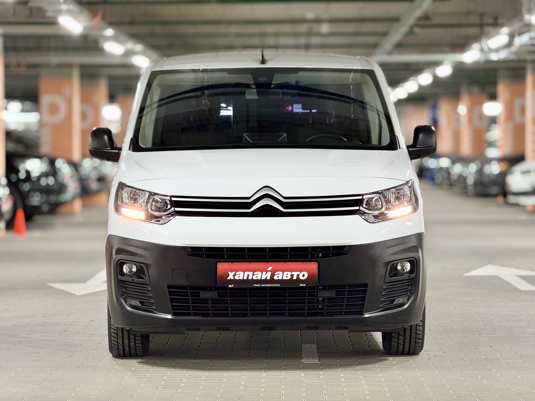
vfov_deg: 12.3
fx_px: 1855
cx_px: 268
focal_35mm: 120
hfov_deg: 16.4
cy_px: 200
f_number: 2.8
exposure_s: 1/50
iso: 500
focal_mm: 15.66
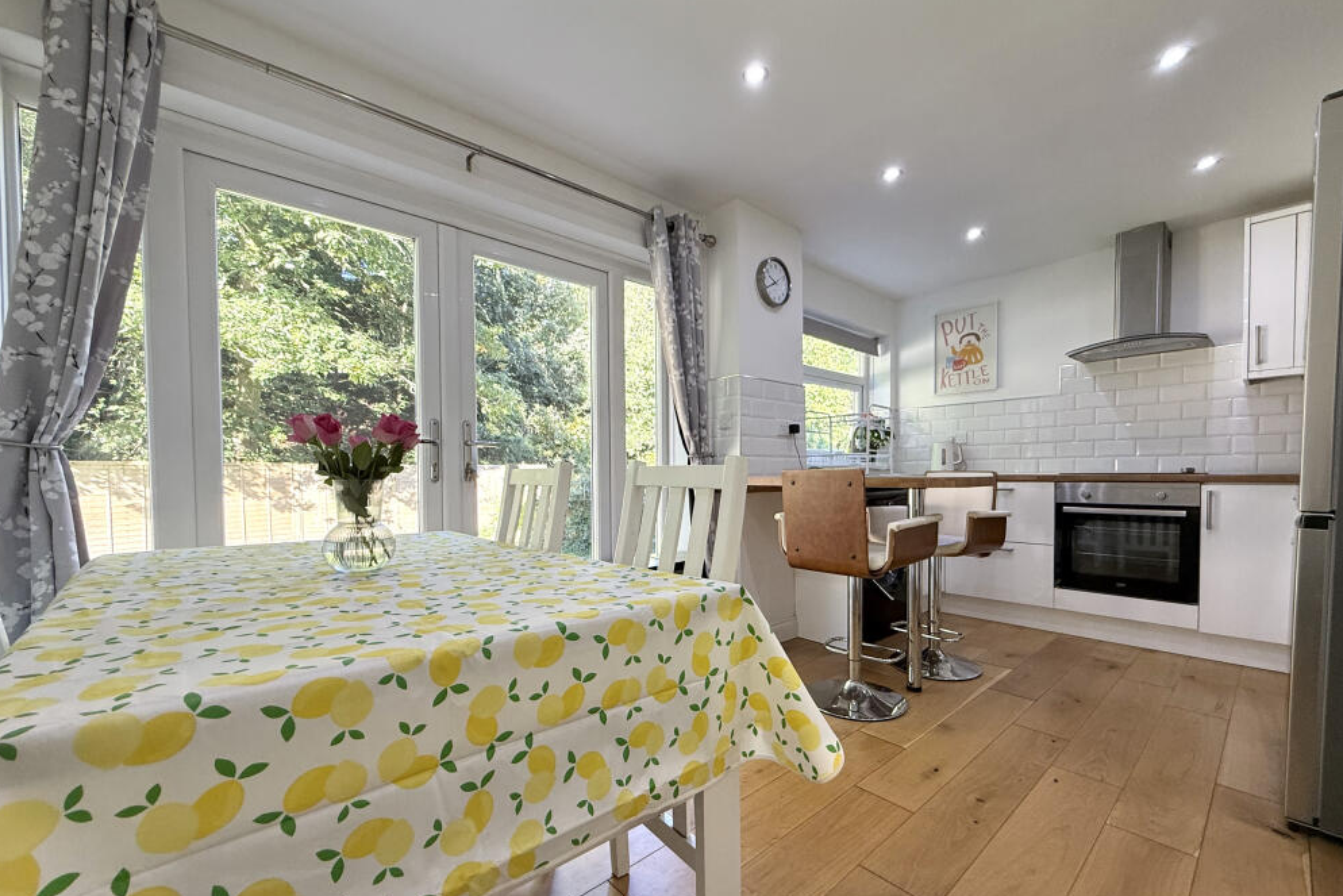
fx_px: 560
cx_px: 685
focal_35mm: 15
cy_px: 492
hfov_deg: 100.4
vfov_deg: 77.1
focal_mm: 2.22
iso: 125
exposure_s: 1/99
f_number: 2.2
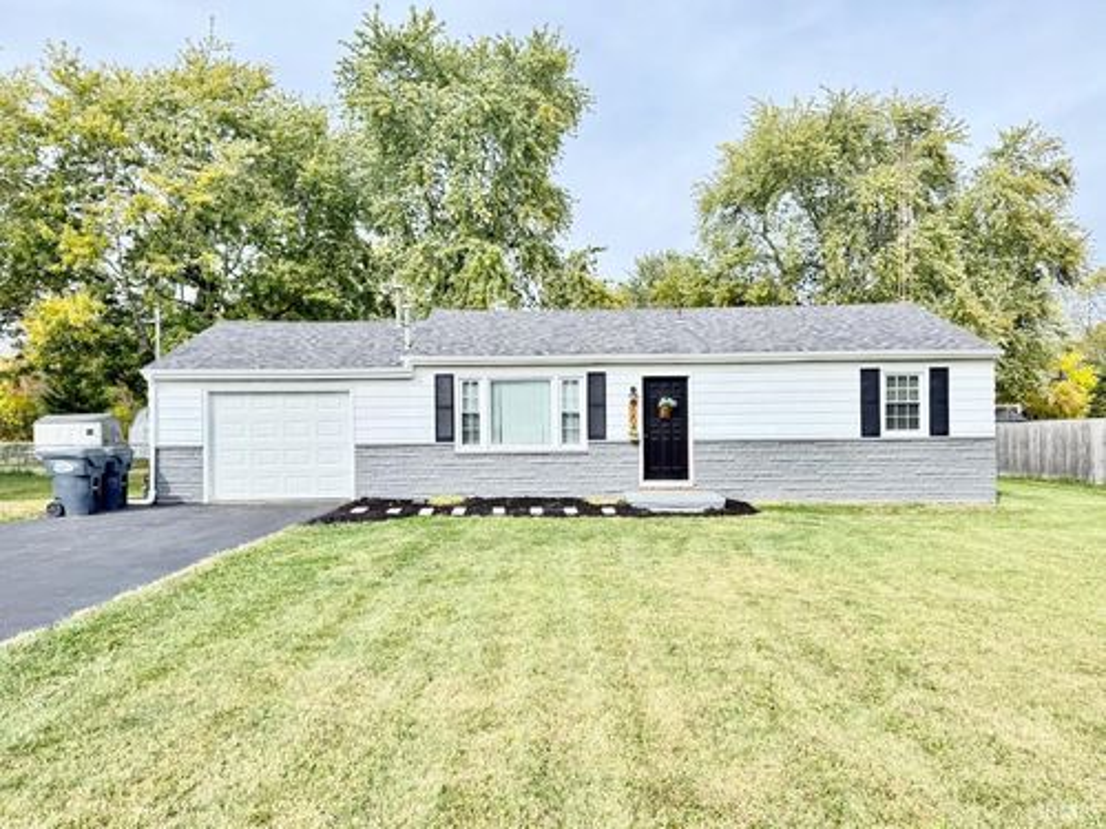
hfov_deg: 71.6
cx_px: 553
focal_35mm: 24
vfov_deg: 56.8
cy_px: 414
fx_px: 767
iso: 100
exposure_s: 1/1075
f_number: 1.78
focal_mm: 6.76
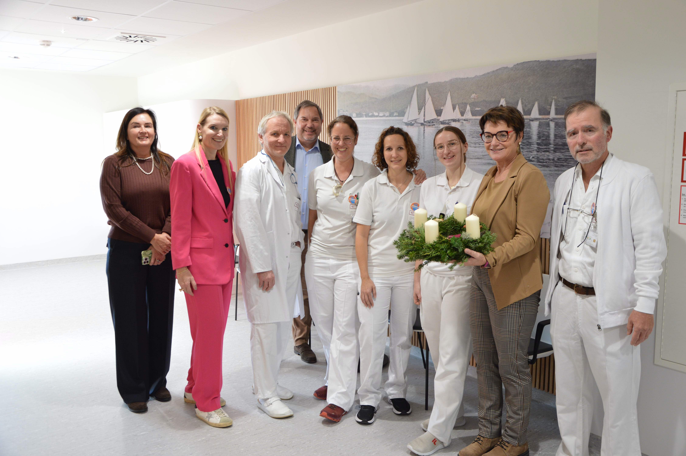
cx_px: 343
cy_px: 228
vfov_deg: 39.9
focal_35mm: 33
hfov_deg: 57.3
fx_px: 628
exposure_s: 1/40
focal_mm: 22
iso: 400
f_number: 3.8
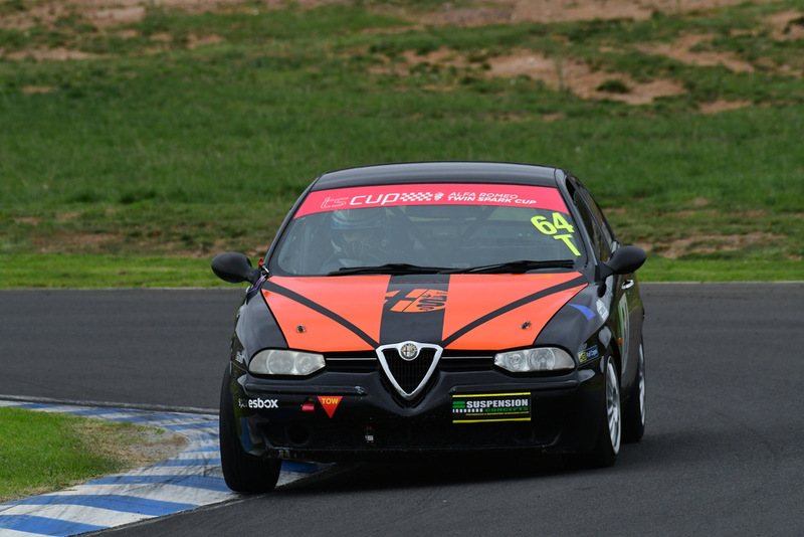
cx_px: 402
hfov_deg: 2.7
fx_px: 16755
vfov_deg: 1.8
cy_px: 268
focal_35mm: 750
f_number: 11
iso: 1000
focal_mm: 500
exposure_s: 1/640
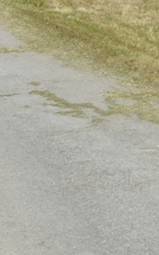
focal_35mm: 197
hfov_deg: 6.5
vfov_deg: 10.2
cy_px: -158
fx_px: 1369
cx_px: 305
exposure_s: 1/800
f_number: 8
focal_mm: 24
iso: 200
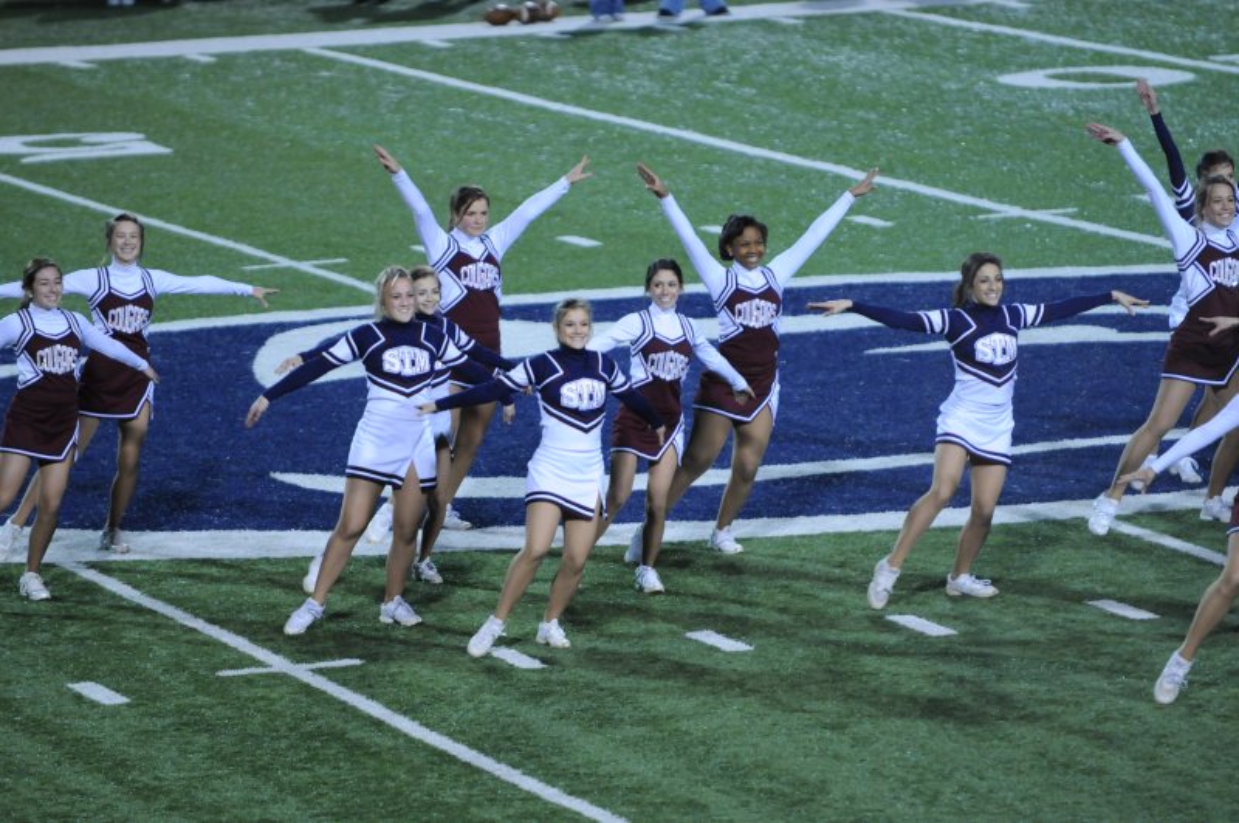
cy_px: 412
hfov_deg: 6.9
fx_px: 10310
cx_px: 620
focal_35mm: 300
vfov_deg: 4.6
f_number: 2.8
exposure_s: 1/160
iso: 1600
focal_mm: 200
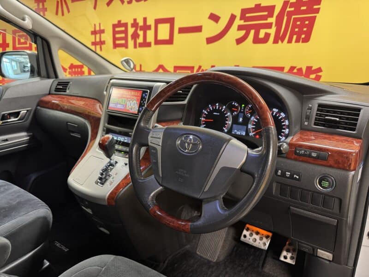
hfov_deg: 71.6
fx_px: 256
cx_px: 184
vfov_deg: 56.8
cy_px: 138
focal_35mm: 24
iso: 250
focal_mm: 6.76
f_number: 1.78
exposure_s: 1/50
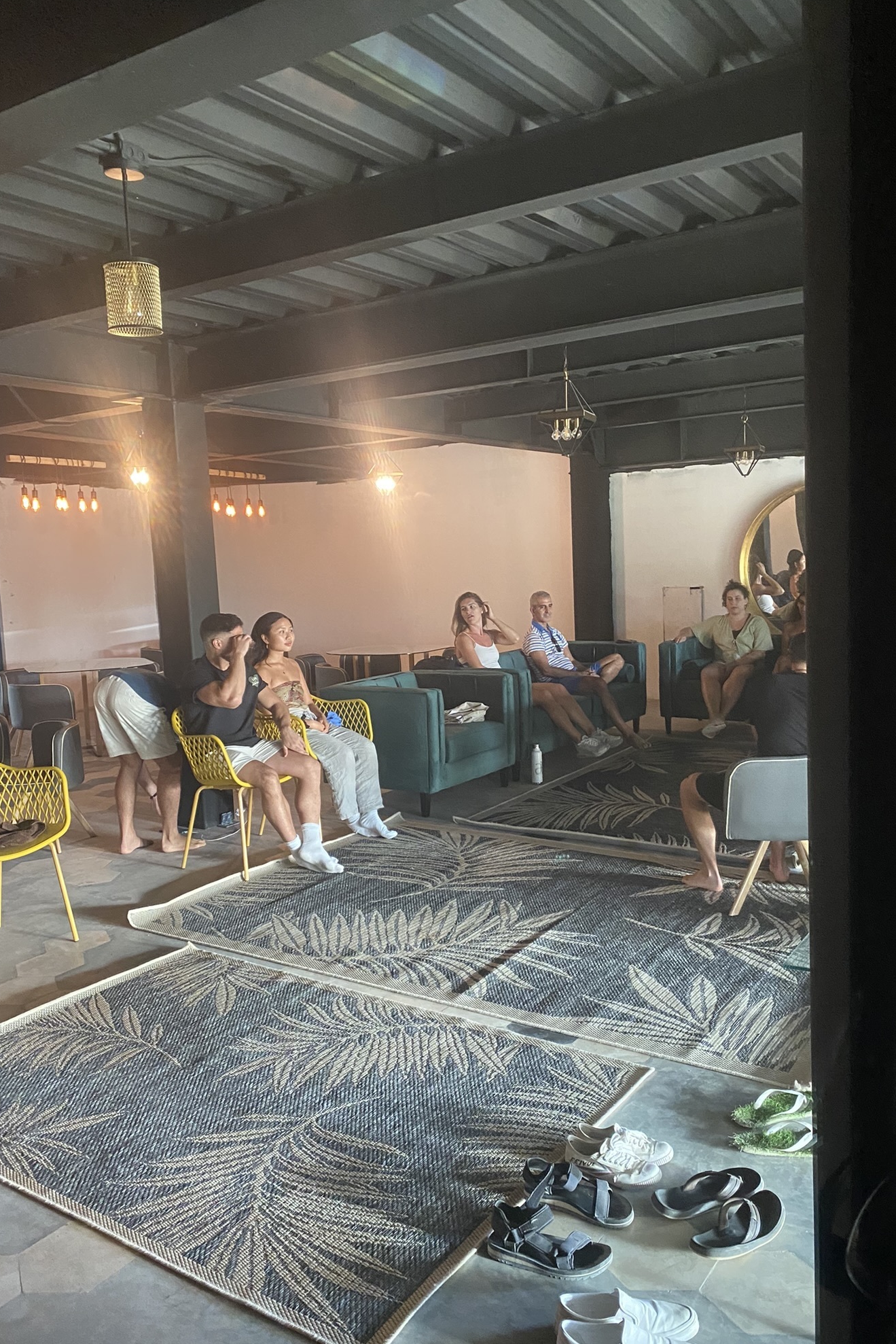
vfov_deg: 65.5
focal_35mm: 28
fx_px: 1045
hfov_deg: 46.4
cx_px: 479
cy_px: 681
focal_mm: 4.25
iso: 500
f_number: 1.8
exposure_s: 1/40
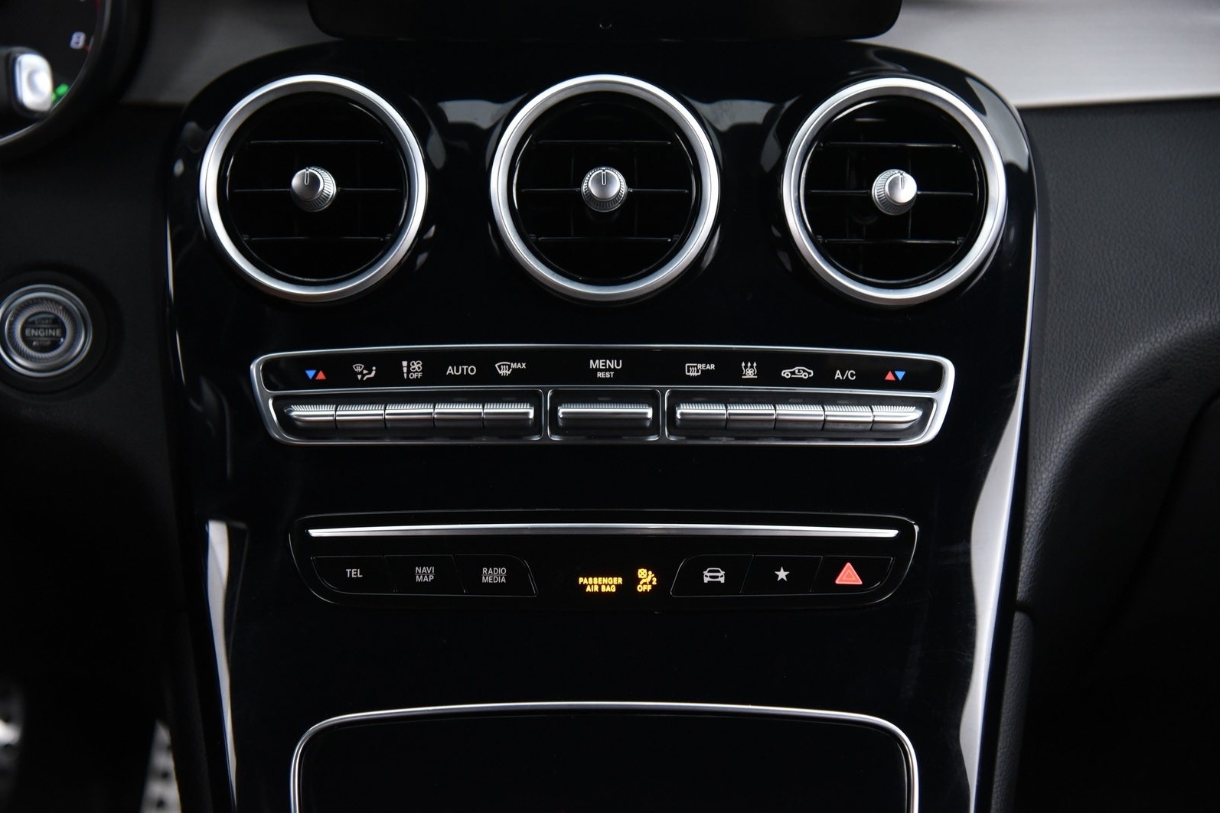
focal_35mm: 66
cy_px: 406
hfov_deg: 30.5
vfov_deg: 20.6
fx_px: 2237
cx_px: 605
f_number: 4
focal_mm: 65
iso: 4000
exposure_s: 1/15
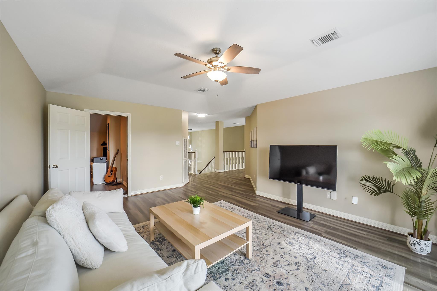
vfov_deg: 81.2
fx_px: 170
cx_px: 218
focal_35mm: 14
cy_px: 146
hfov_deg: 104.2
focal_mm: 14
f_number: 11
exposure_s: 1/15
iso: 500
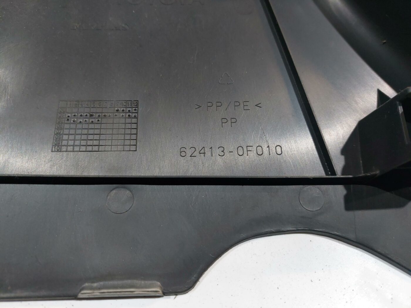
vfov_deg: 54.9
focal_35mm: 25
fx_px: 297
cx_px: 206
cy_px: 154
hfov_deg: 69.4
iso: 320
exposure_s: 1/60
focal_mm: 5.23
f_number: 1.8
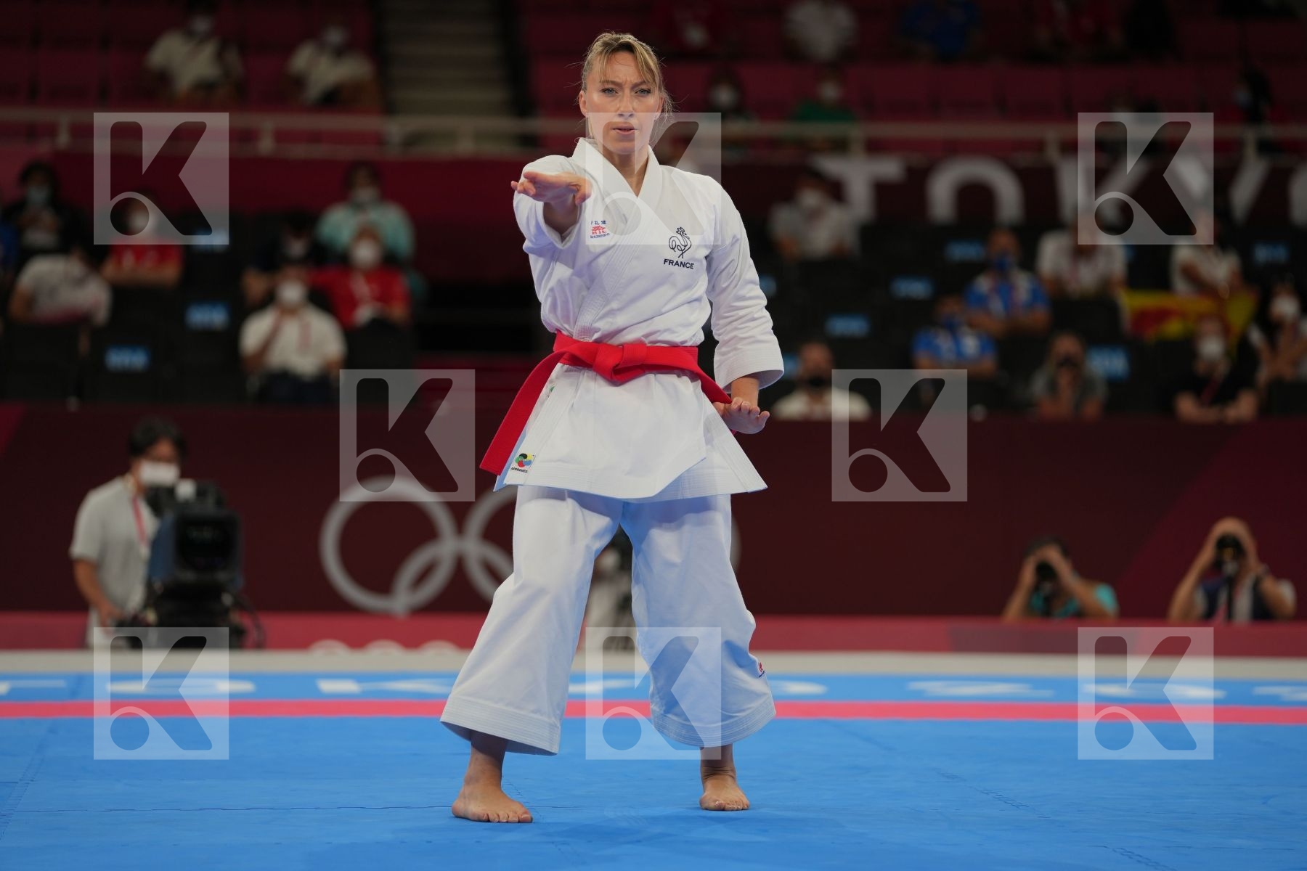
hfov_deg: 12.9
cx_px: 654
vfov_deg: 8.6
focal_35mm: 159
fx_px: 5772
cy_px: 436
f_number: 2.8
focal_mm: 159
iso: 200
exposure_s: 1/500
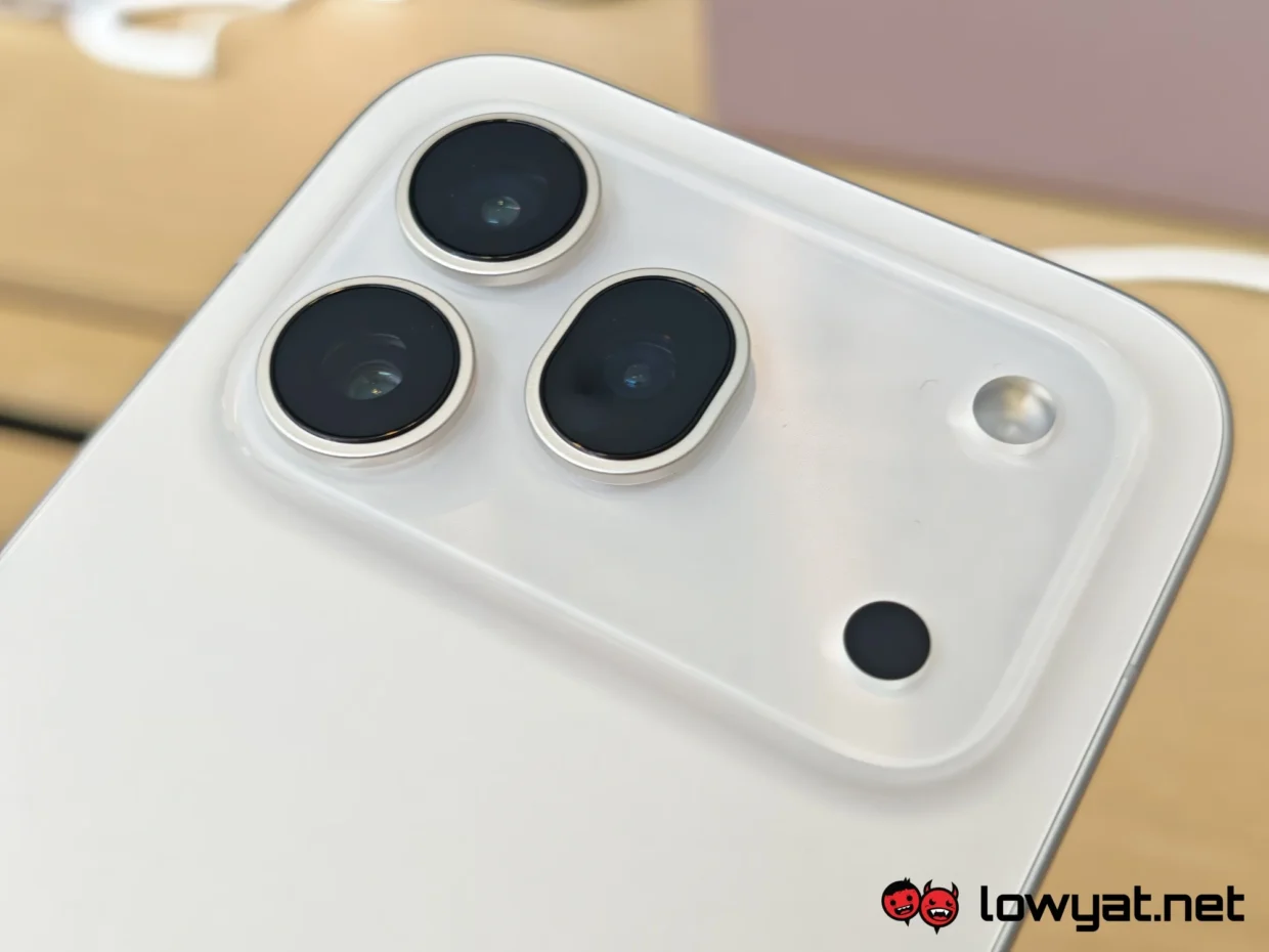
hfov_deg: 41.2
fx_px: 1686
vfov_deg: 31.5
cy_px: 476
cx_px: 634
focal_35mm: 46
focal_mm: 5.4
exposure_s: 1/50
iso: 80
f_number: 1.6
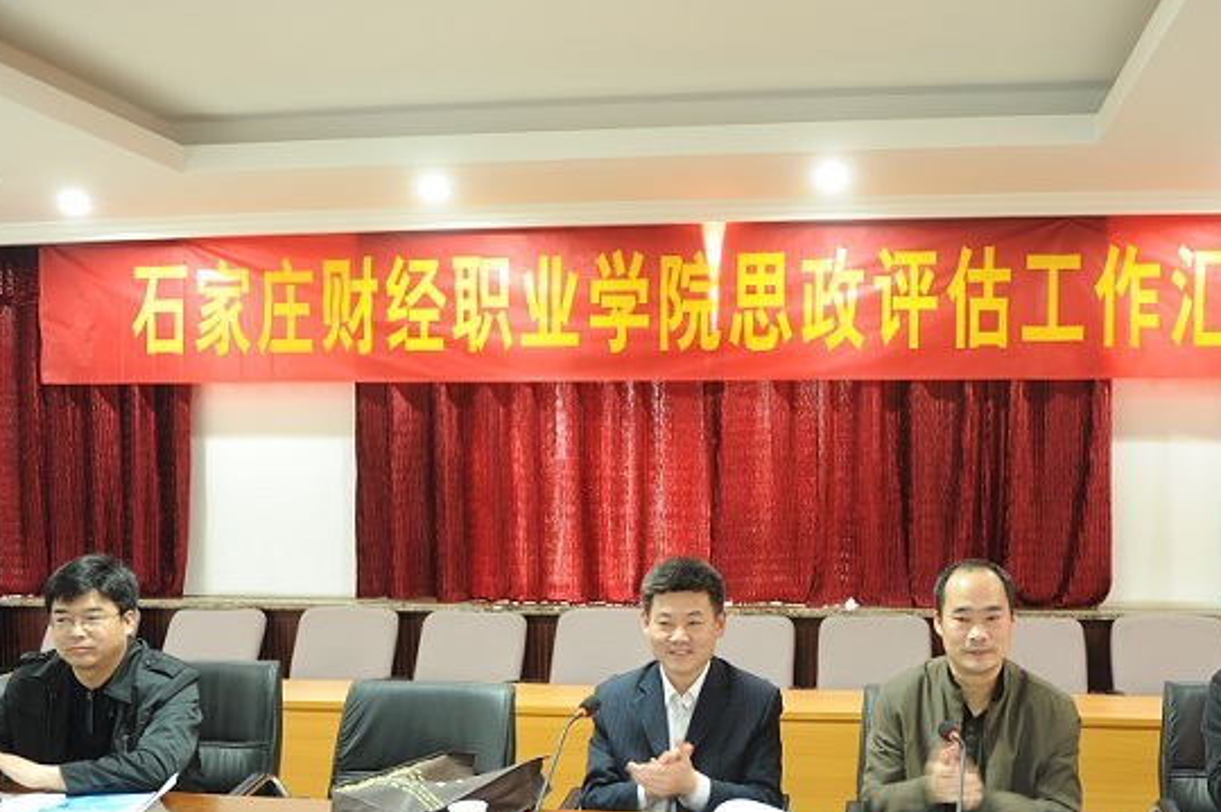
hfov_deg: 55.1
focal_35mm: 34
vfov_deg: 38.3
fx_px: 1152
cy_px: 553
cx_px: 777
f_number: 2.8
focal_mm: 24
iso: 800
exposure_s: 1/15
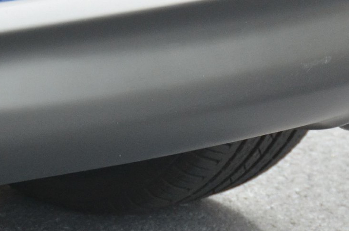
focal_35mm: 459
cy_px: 51
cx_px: 89
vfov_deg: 3.0
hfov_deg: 4.5
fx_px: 4441
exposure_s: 1/500
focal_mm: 90
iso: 900
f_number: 5.3
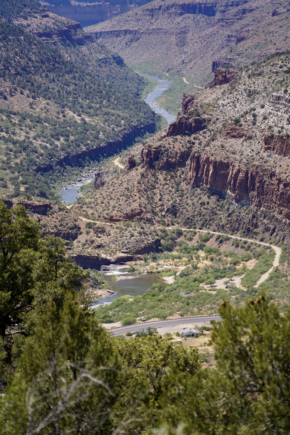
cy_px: 218
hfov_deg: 9.3
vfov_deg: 13.9
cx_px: 145
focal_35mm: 148
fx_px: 1788
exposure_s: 1/160
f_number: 5.6
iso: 400
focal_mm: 148
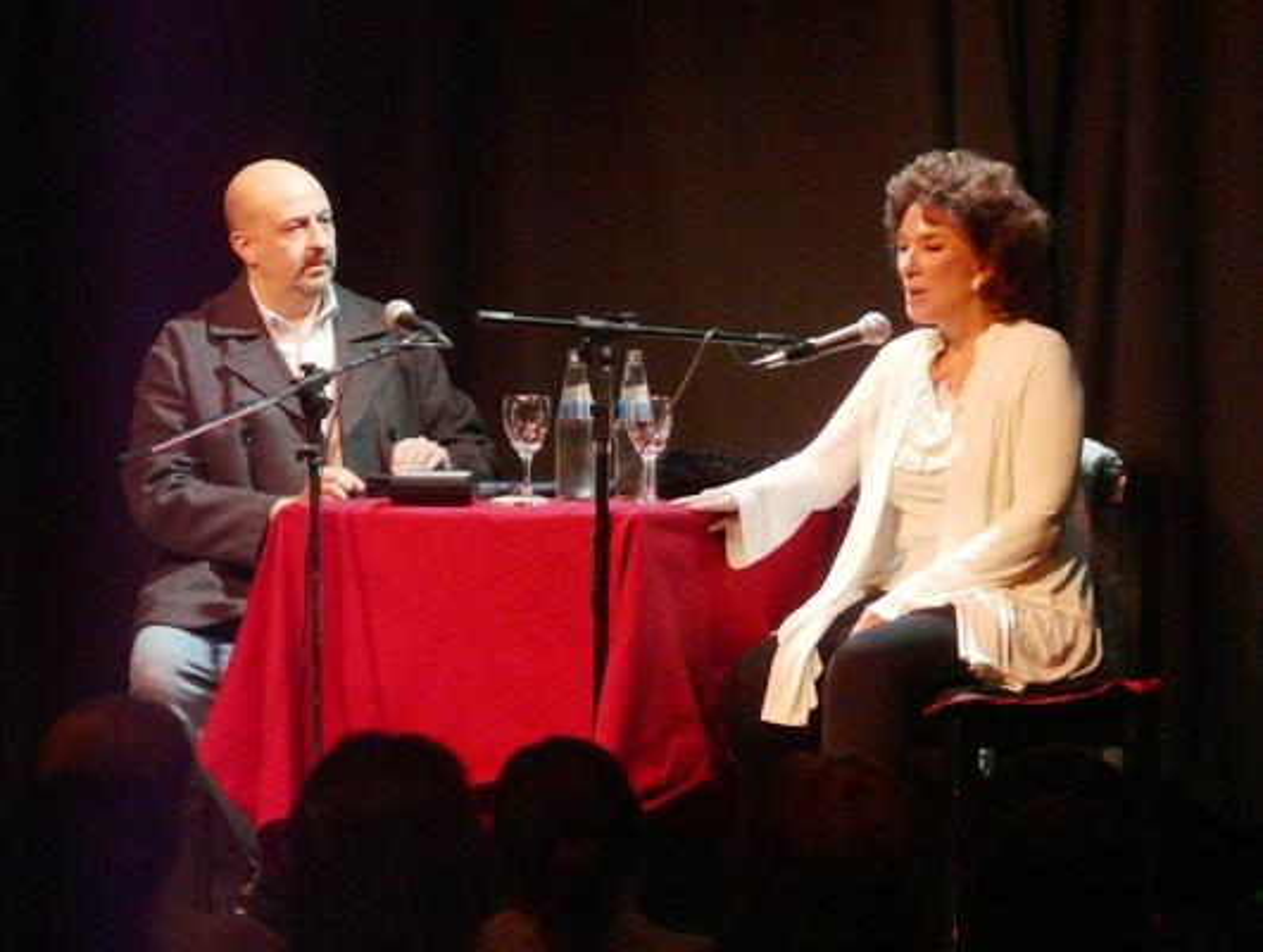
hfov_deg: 10.2
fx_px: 7053
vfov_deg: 7.7
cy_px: 476
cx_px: 632
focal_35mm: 193
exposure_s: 1/40
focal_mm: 31.7
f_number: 3.6
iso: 400
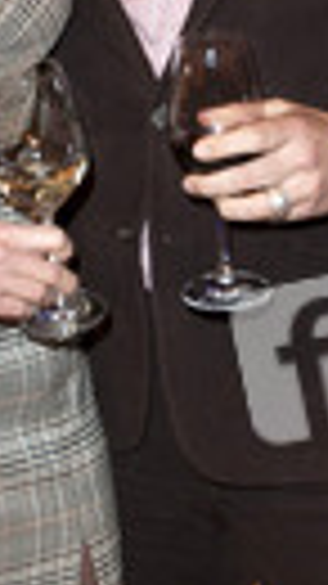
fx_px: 1595
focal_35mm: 103
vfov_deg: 20.5
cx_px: 56
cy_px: 112
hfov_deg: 11.7
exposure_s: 1/30
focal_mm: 32
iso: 1000
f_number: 5.6
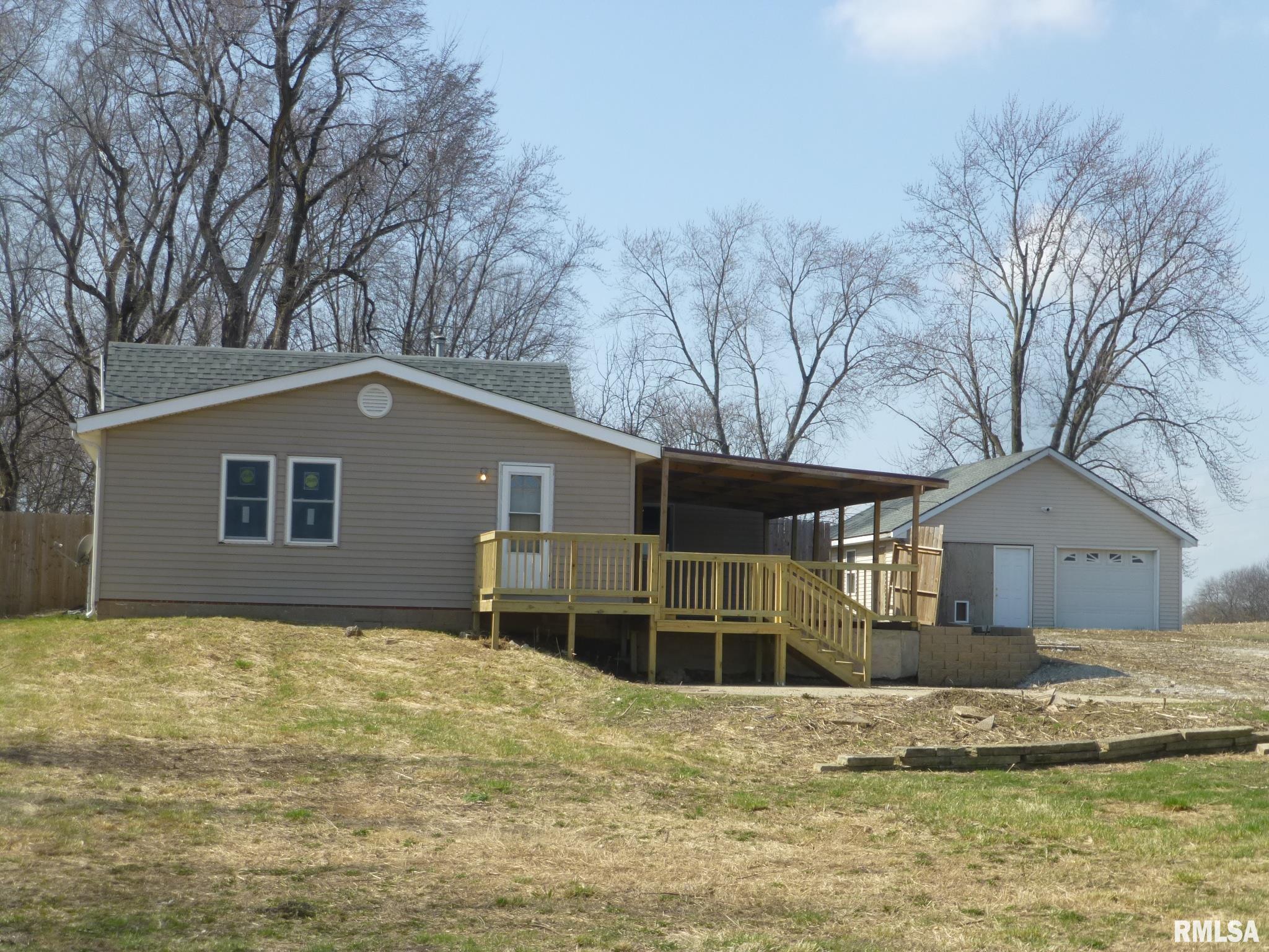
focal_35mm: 62
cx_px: 634
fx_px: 2273
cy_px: 476
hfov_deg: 31.2
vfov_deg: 23.7
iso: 100
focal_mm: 11
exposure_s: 1/640
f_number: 4.8
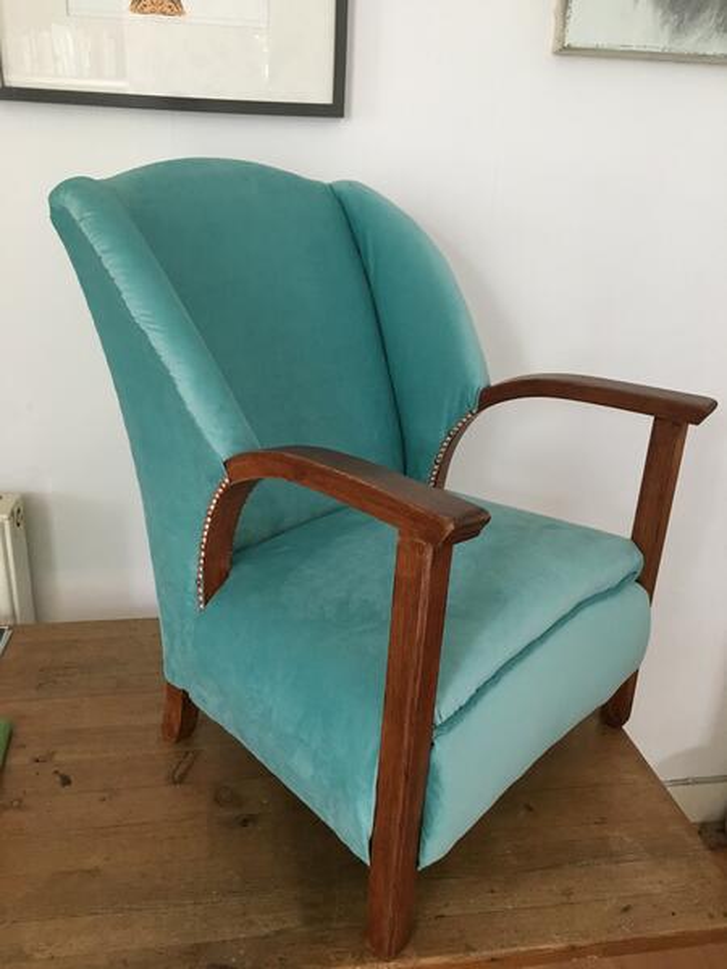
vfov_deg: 61.7
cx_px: 364
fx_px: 812
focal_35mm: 29
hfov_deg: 48.2
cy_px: 484
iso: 200
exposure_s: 1/17
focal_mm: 4.15
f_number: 2.2
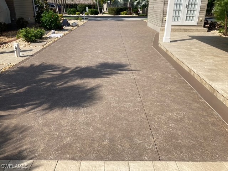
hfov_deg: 63.4
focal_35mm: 28
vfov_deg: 49.7
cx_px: 114
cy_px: 86
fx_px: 184
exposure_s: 1/2000
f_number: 1.8
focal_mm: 3.99
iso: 20
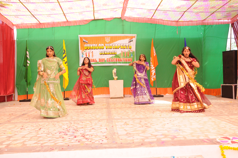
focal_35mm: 36
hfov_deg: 53.2
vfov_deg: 36.8
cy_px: 79
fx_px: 238
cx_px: 119
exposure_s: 1/160
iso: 640
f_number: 7.1
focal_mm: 24
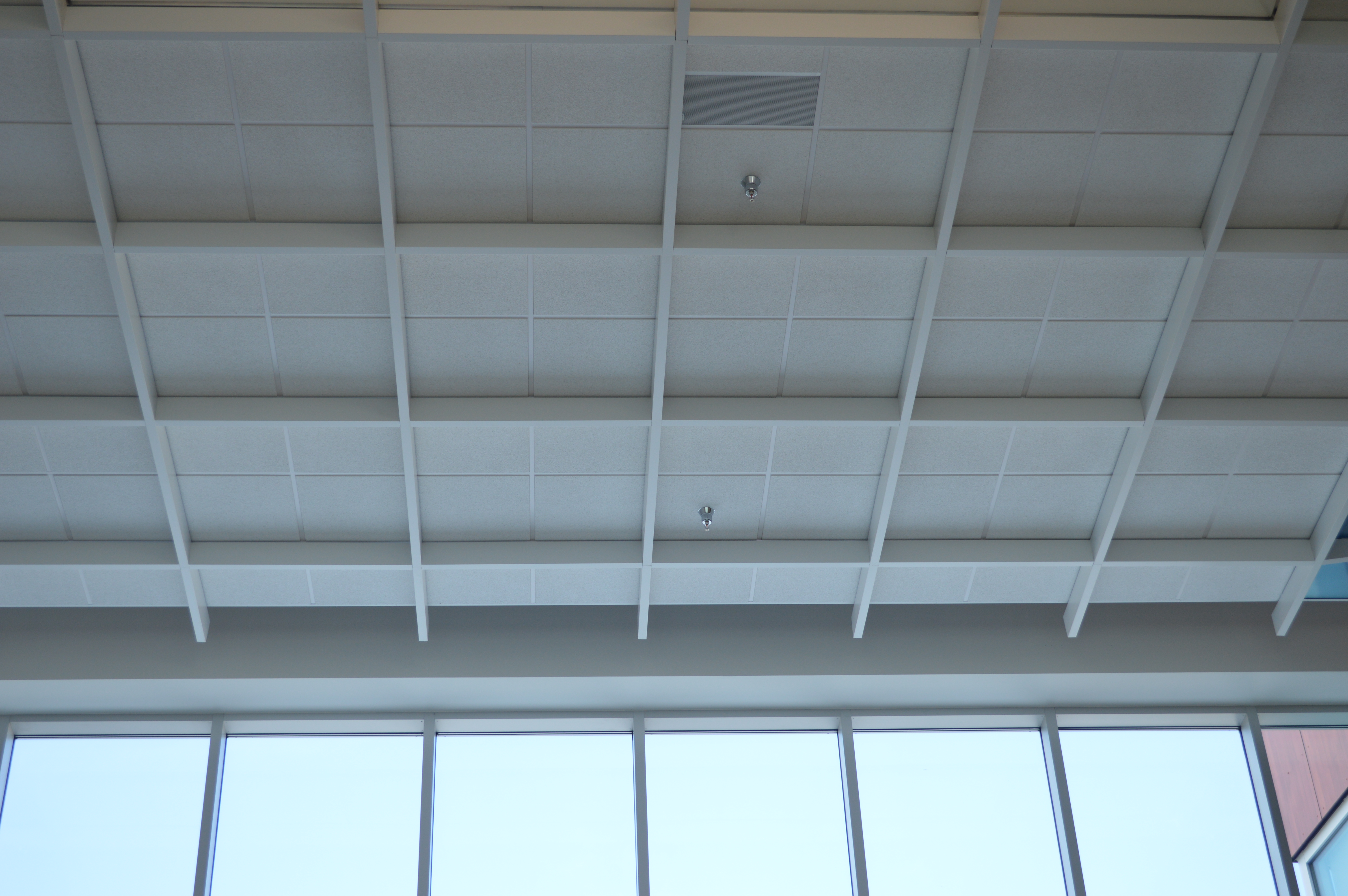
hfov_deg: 36.9
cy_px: 448
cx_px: 674
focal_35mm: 54
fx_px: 2020
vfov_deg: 25.0
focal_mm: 36
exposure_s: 1/125
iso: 220
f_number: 5.6
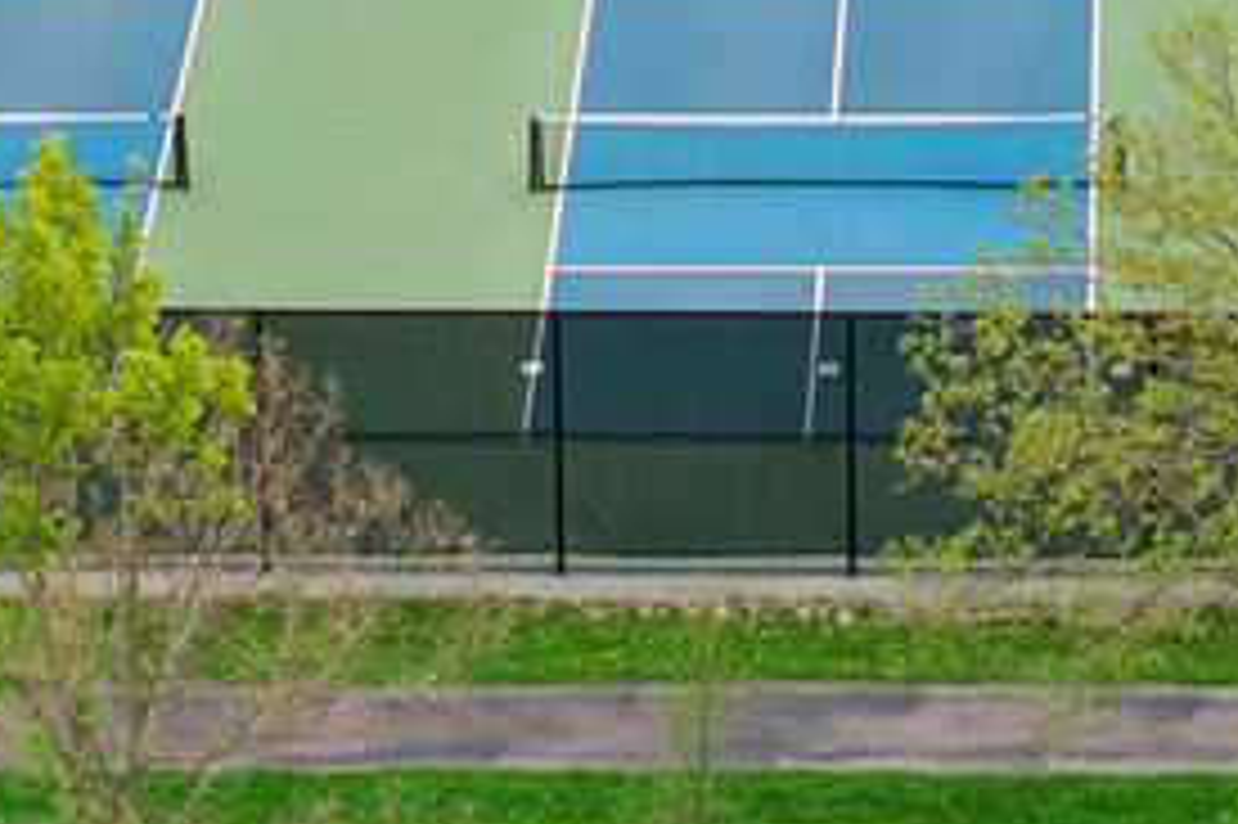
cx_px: 1121
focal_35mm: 271
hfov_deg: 7.6
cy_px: -691
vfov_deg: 5.0
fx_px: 9313
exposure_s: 1/240
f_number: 2.8
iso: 100
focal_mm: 19.4
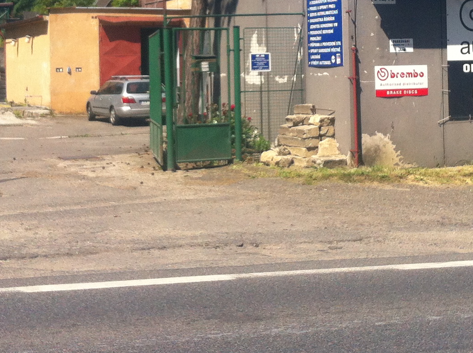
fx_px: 1187
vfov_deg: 16.7
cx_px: 307
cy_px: 32
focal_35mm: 87
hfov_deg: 22.5
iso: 80
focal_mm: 3.85
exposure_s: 1/1207
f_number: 2.8
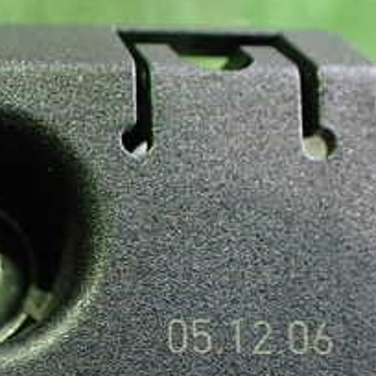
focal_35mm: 78
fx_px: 959
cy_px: 343
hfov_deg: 21.0
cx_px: -48
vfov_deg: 21.7
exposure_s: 1/30
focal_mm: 5.4
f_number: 2.3
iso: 800
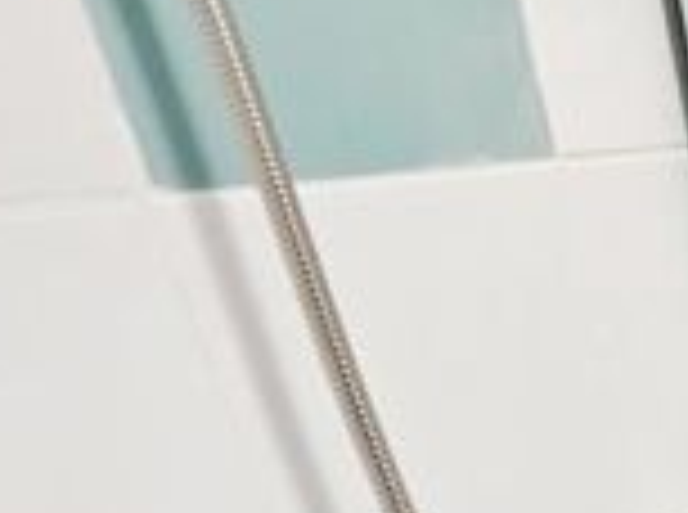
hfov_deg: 20.2
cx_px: 1306
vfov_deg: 22.5
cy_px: 612
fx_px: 1190
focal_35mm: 60
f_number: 2.2
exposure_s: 1/50
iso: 64
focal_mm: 1.7
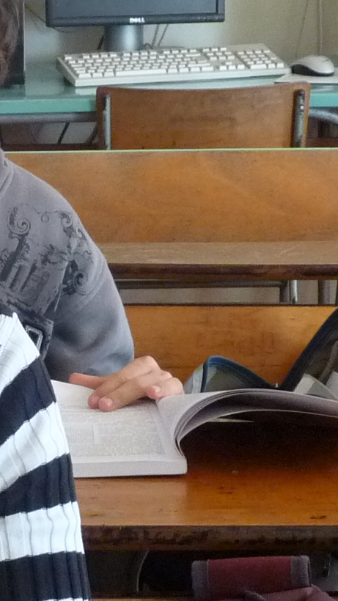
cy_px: 555
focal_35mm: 102
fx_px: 1626
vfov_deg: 20.5
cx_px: 43
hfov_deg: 11.8
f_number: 2.8
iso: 320
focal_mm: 4.8
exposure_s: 1/30
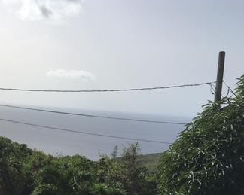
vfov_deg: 26.5
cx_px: 29
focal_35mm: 56
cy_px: 160
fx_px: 404
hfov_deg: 32.1
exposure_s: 1/2959
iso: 25
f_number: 2.2
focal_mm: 4.15
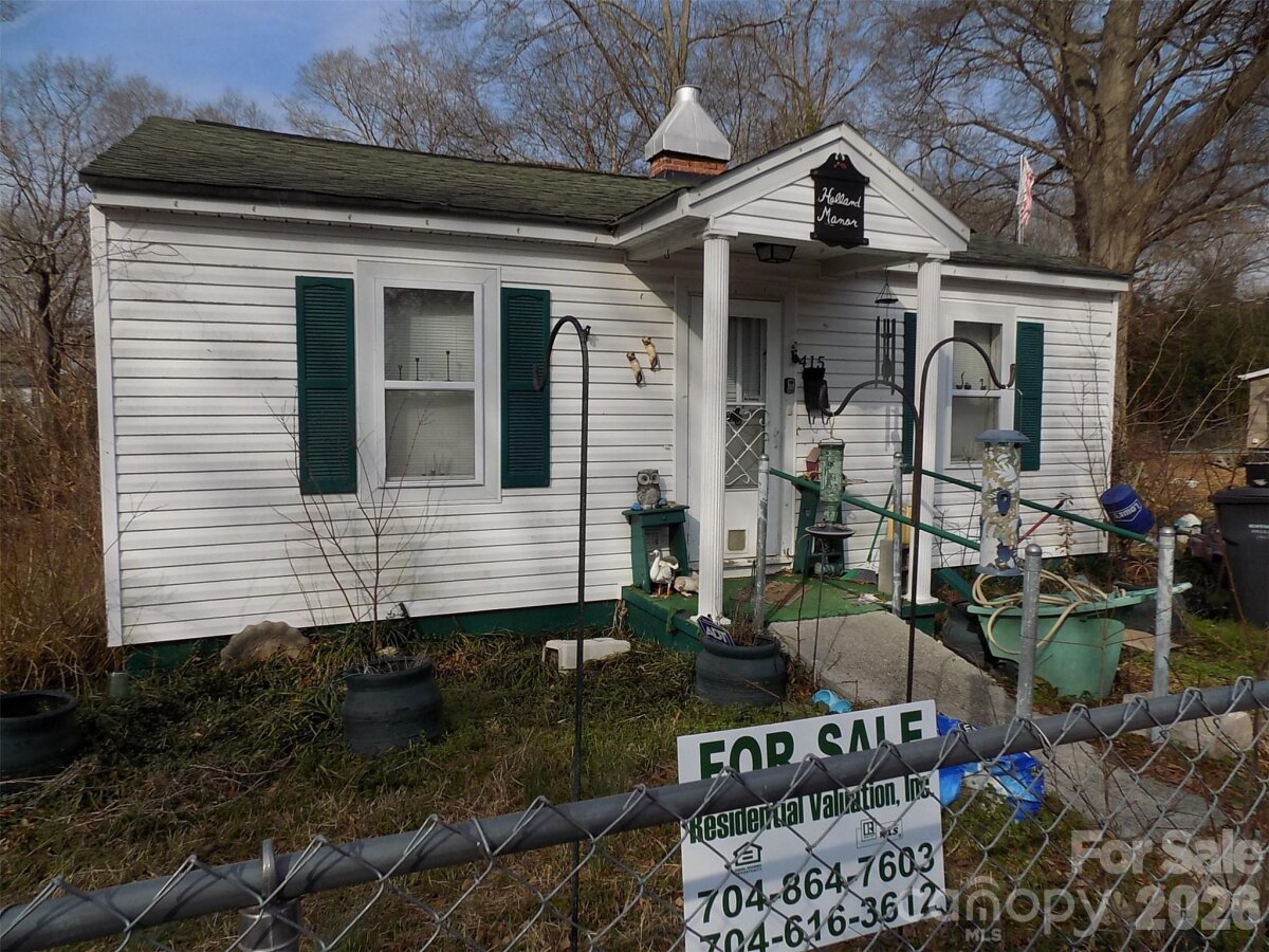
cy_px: 476
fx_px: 843
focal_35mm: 23
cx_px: 634
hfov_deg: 73.9
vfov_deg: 58.9
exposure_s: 1/1250
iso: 80
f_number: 3.1
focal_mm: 4
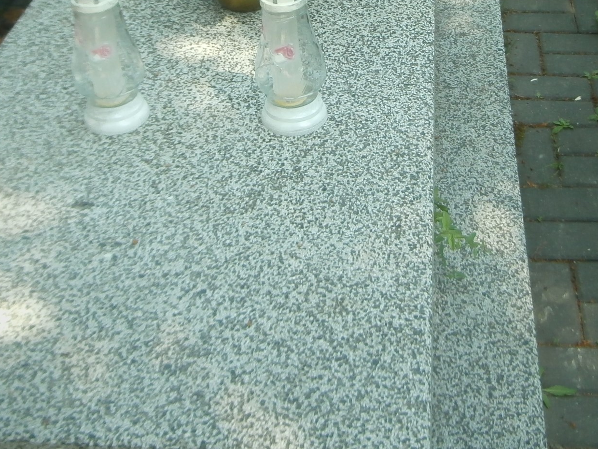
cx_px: 323
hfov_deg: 33.2
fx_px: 1002
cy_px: 10
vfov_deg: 24.2
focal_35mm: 58
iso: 100
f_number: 3
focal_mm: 4.2
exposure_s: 1/160
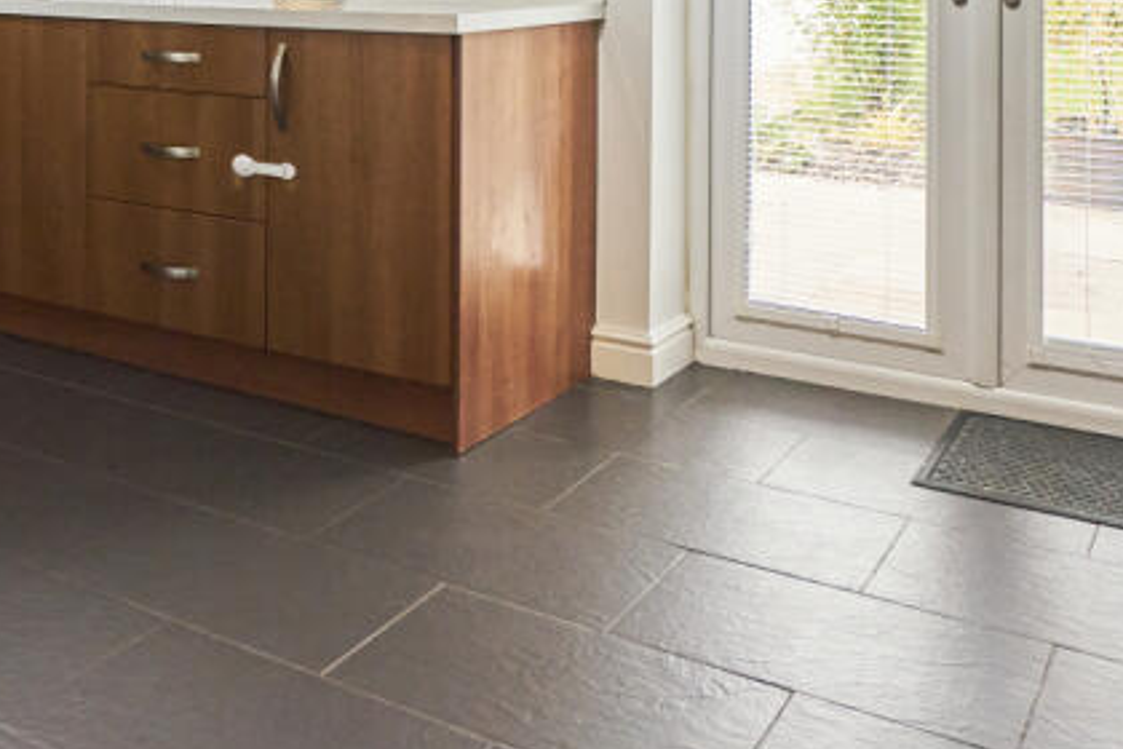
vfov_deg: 30.5
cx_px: 599
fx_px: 1216
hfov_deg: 49.5
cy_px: -79
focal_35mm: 39
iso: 2500
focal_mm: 16
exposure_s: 1/250
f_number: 4.5
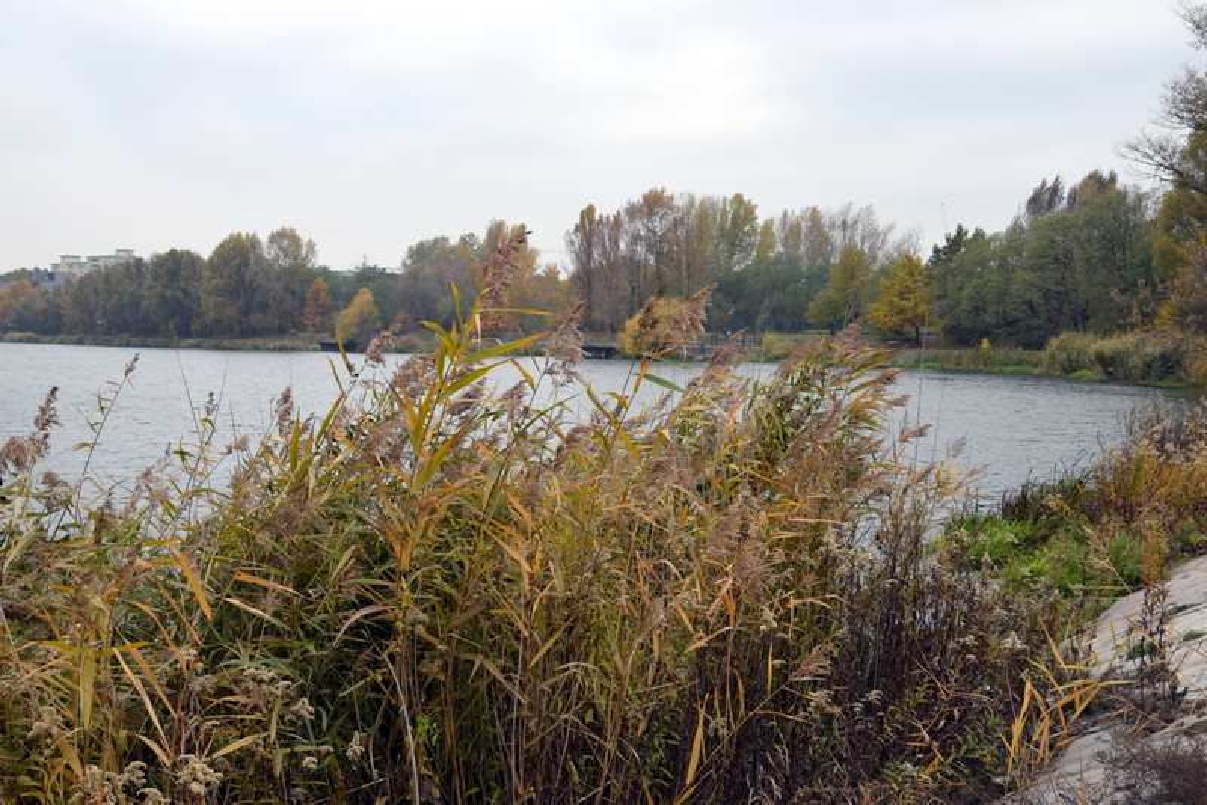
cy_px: 402
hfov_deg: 43.6
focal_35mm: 45
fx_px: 1509
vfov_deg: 29.9
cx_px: 604
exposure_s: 1/200
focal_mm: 30
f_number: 8
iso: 400
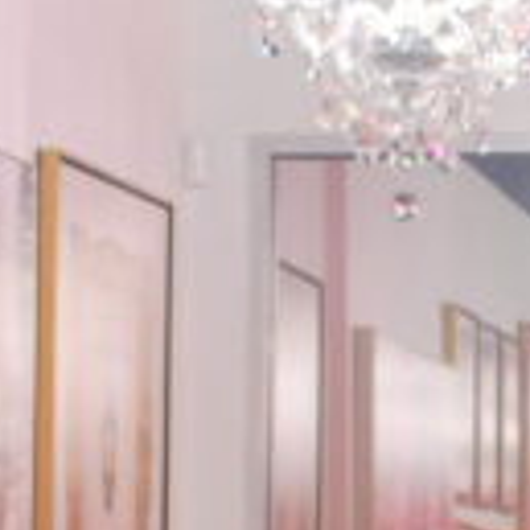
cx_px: 859
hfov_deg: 8.2
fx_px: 3620
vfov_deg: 8.2
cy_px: 713
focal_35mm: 209
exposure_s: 1/30
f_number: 3.5
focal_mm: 18
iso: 360
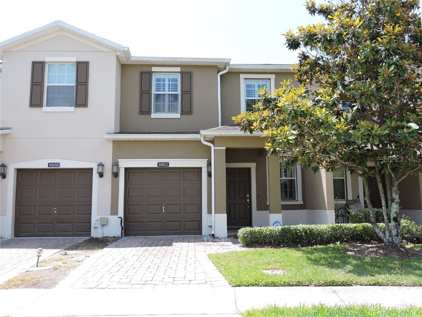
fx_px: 366
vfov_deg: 46.8
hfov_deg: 60.0
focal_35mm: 30
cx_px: 211
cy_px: 158
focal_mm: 5.4
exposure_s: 1/400
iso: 100
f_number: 3.1
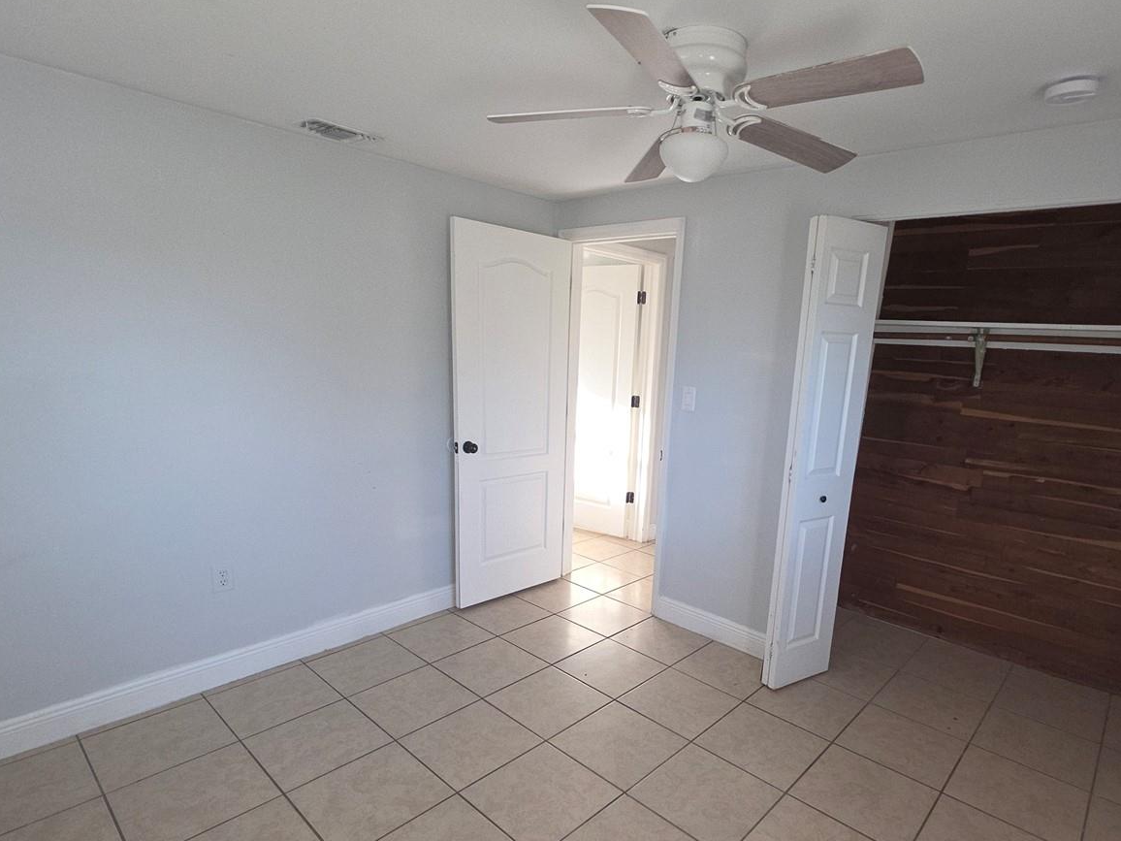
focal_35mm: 18
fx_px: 583
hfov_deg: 87.5
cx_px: 611
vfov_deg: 70.8
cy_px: 507
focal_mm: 2.2
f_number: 1.9
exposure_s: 1/60
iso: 80
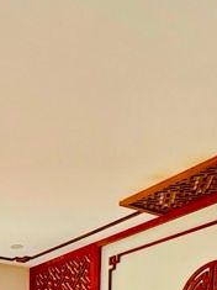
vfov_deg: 23.5
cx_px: -10
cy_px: 463
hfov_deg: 22.9
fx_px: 510
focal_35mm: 61
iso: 500
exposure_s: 1/60
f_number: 2.2
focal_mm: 2.22
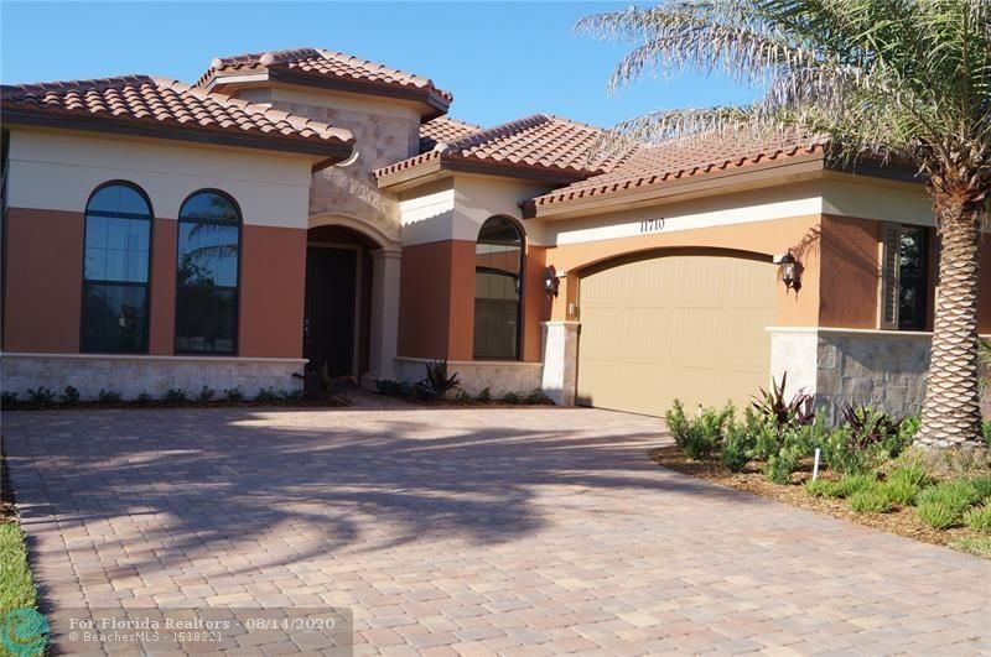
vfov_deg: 36.8
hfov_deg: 53.2
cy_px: 328
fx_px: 990
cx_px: 496
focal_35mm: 36
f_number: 8
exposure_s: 1/250
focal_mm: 24
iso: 100
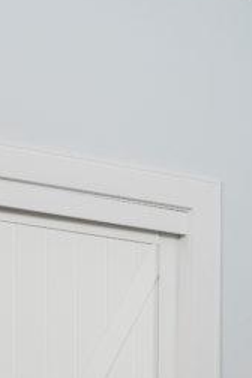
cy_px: 580
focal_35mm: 125
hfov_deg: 10.8
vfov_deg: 15.1
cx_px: -32
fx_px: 1312
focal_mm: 35
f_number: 3.5
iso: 250
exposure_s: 1/125
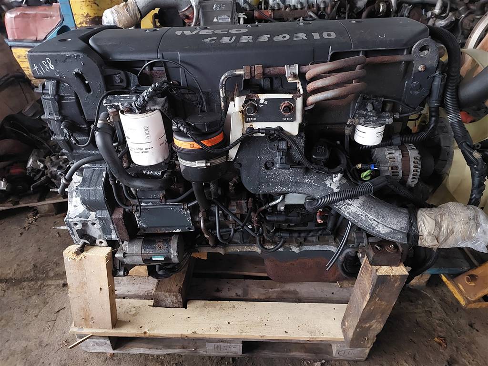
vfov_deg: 58.9
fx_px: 324
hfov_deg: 73.9
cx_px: 244
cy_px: 183
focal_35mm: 23
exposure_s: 1/14.3
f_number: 1.8
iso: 1000
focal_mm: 5.06
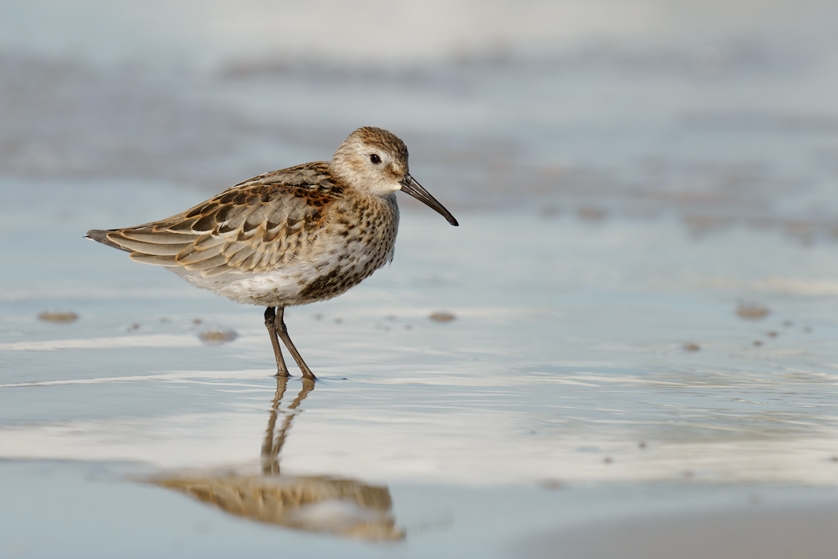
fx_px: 13966
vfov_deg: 2.3
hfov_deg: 3.4
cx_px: 419
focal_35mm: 600
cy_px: 280
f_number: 8
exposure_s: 1/2000
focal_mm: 600
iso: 500
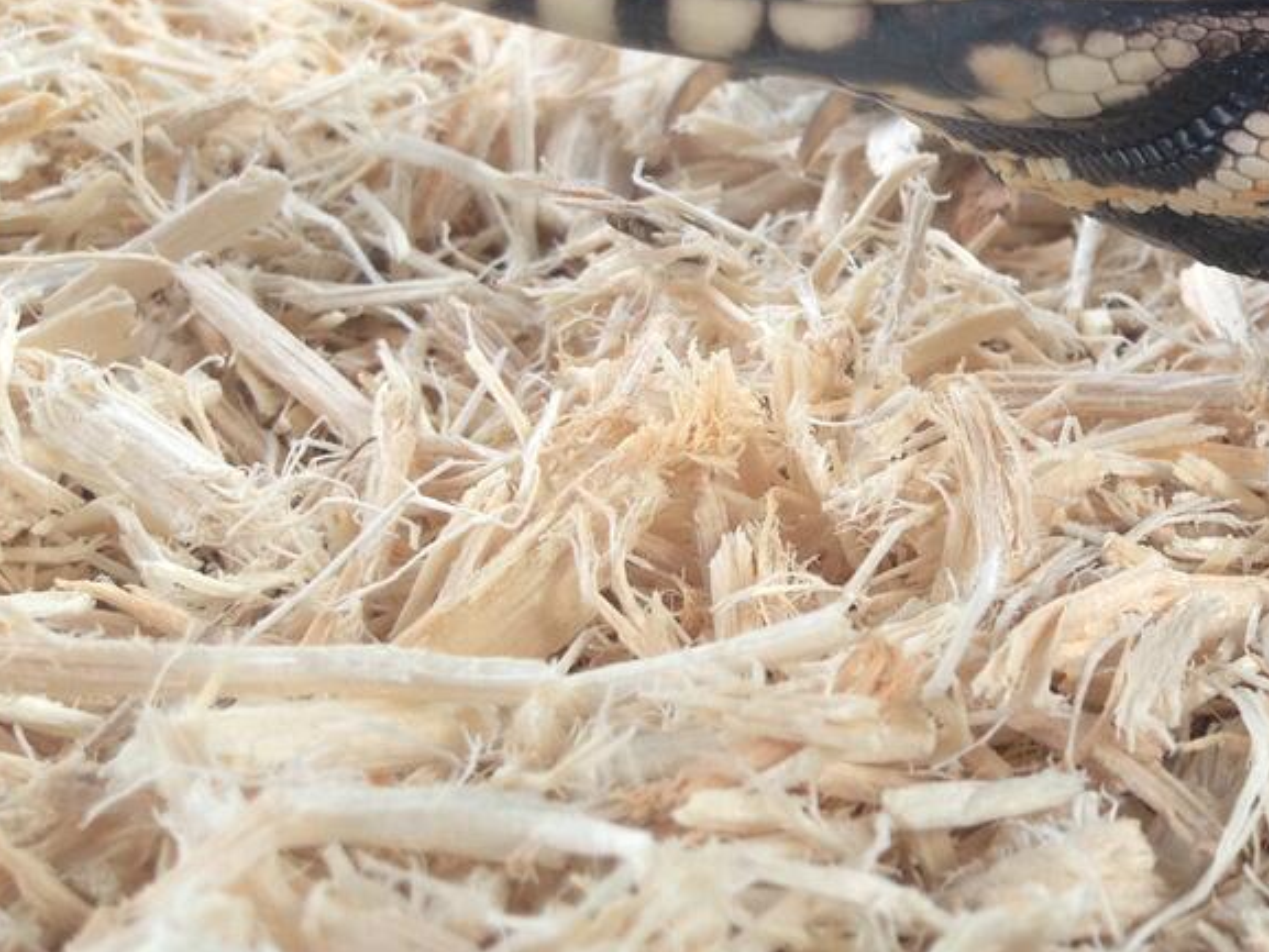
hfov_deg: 22.6
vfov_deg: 18.2
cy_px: 367
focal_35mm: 81
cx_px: 1445
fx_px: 2970
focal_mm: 4.28
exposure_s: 1/130
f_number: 2.4
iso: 50
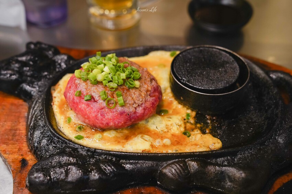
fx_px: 373
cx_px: 146
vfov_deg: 29.2
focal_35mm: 46
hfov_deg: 42.8
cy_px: 97
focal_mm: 46
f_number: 4.5
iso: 1000
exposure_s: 1/50
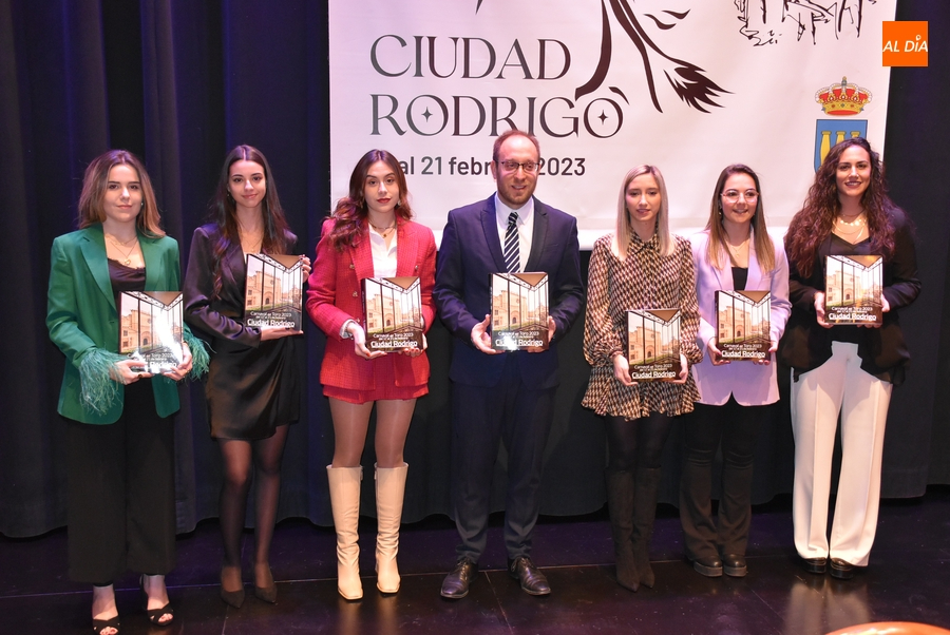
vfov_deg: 37.0
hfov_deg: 53.1
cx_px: 475
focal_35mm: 36
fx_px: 951
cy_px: 318
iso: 2500
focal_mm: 24
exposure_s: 1/60
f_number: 3.8
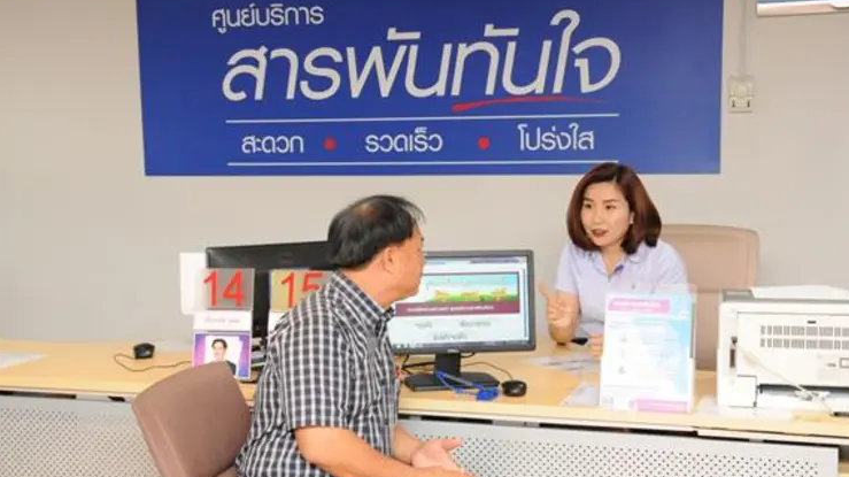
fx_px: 1193
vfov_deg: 22.6
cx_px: 445
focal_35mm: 53
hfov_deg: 39.2
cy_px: 249
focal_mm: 32
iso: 2000
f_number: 7.1
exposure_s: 1/60
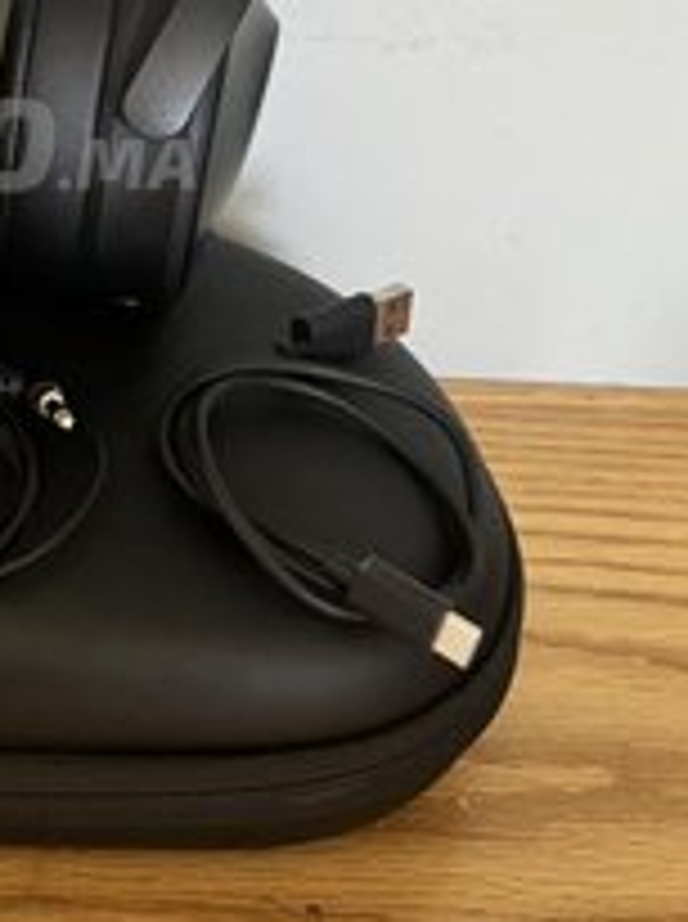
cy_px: 144
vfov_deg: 30.7
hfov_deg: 22.6
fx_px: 1622
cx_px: -72
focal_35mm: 61
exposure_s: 1/50
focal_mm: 5.96
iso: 500
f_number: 1.6
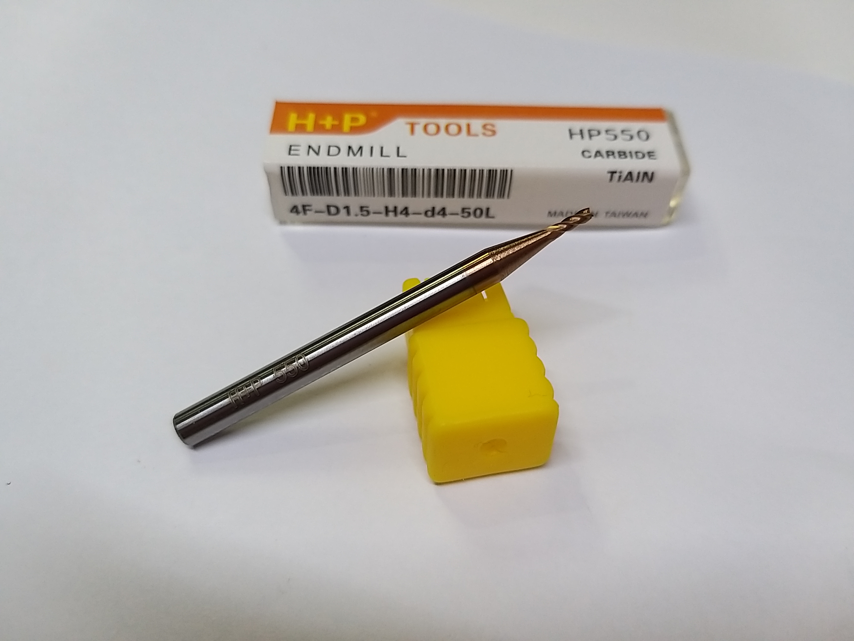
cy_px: 320
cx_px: 427
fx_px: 666
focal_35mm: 27
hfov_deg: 65.3
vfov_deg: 51.4
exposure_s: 1/50
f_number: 1.7
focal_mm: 3.93
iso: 125
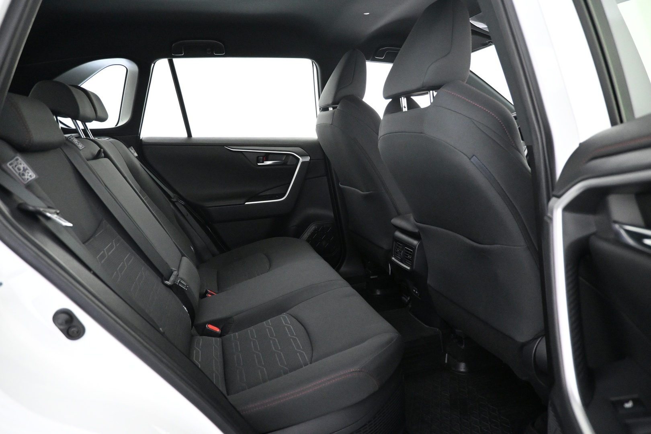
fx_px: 434
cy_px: 217
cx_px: 326
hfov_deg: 73.7
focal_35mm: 24
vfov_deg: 53.1
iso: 4000
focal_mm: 16
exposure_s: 1/40
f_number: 3.5
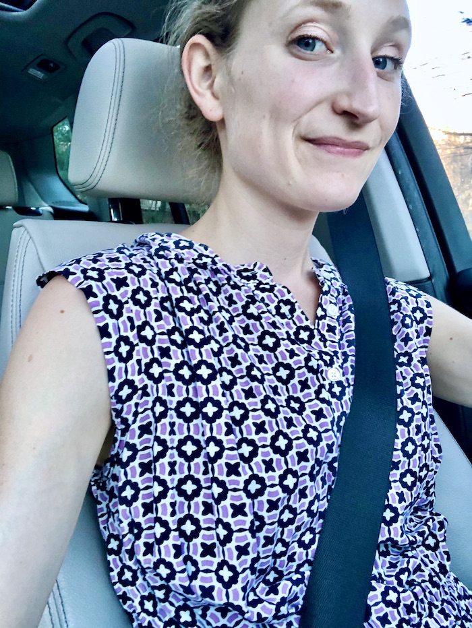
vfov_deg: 56.8
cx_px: 236
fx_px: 581
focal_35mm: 32
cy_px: 314
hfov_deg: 44.2
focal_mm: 2.87
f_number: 2.2
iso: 125
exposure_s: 1/60
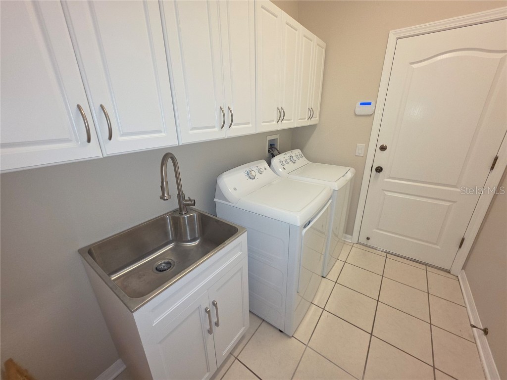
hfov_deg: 106.2
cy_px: 190
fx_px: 190
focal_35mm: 13
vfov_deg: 89.9
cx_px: 254
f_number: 1.9
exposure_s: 1/60
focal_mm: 2.2
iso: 125
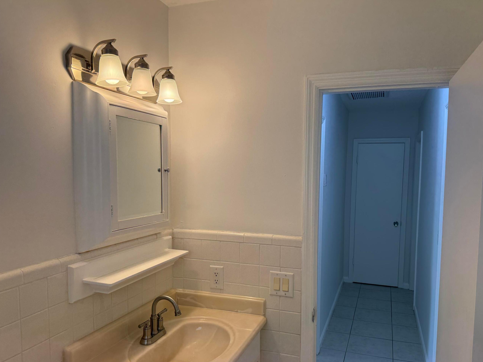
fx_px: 377
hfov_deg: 65.3
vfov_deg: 51.3
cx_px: 258
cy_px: 200
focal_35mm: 27
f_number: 1.78
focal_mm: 6.76
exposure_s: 1/240
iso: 100
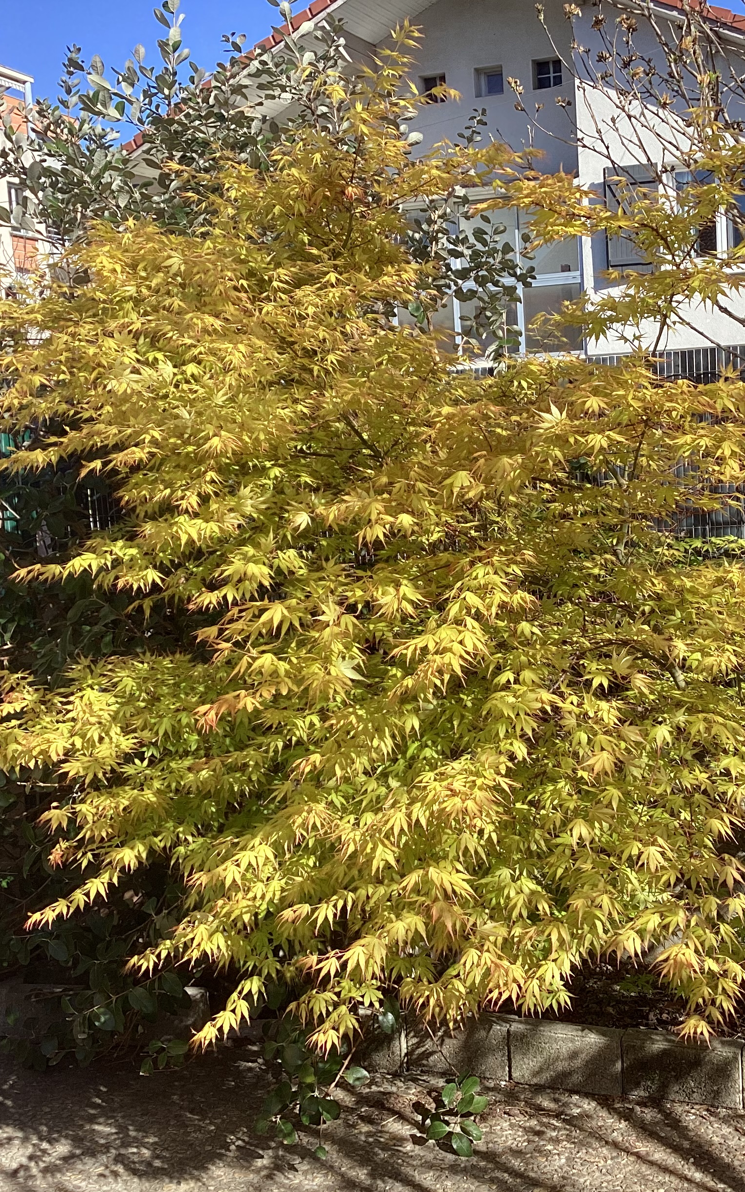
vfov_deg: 45.3
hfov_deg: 29.0
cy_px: 597
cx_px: 516
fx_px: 1429
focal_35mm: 44
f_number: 2.4
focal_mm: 3.3
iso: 25
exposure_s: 1/403
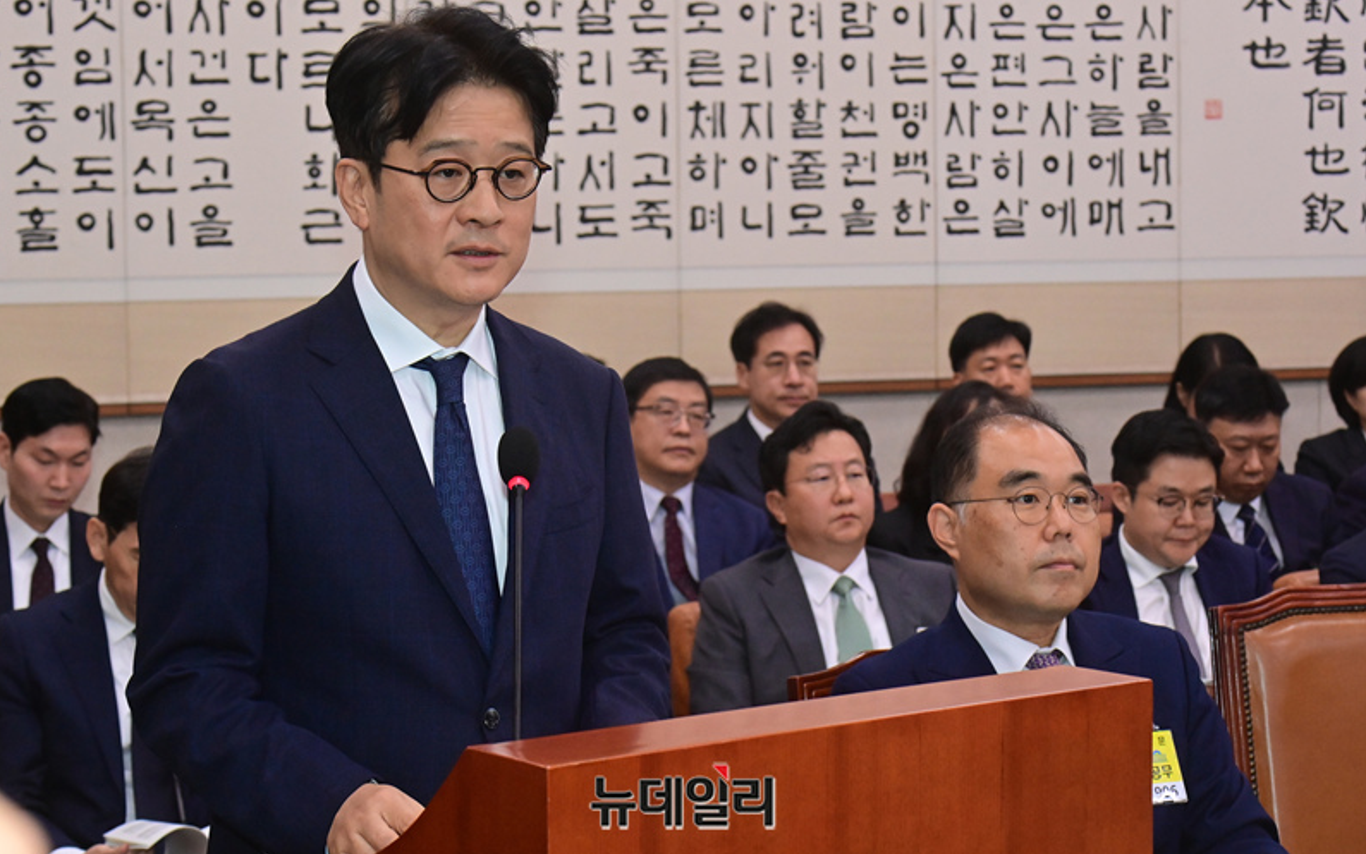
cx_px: 680
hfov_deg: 25.2
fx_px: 3053
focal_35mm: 82
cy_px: 403
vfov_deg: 15.9
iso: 6400
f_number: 8
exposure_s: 1/250
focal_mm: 80
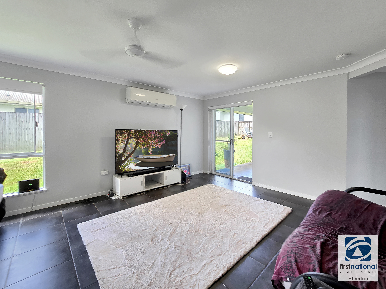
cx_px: 193
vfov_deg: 89.9
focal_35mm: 13
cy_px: 144
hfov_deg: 106.2
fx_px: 145
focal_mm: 2.2
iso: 50
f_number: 2.2
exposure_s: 1/50
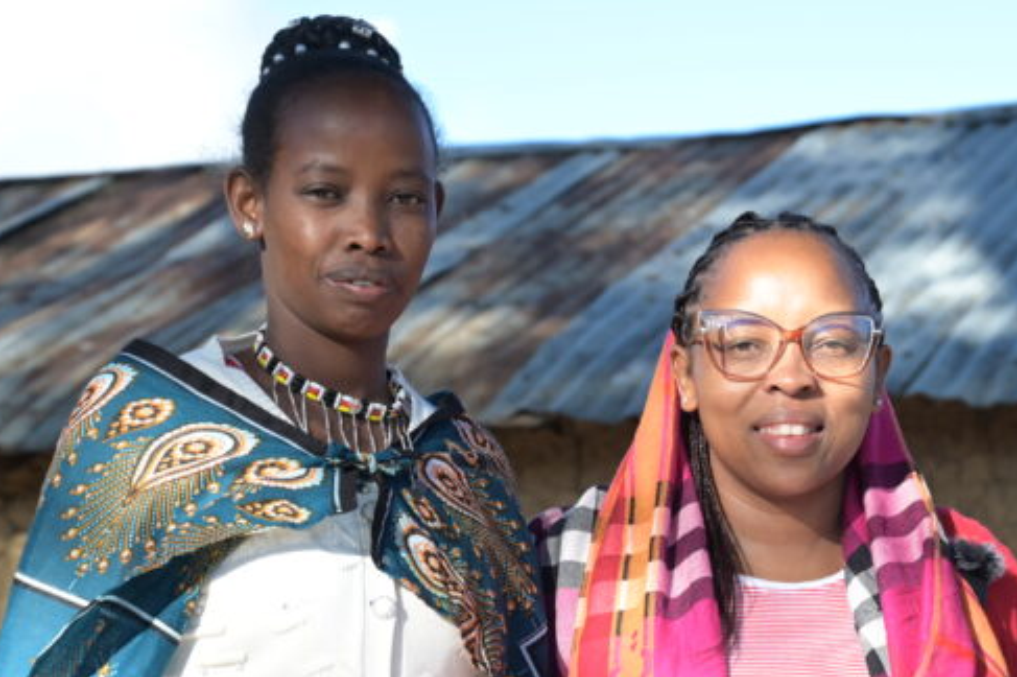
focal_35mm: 122
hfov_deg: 16.7
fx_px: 3444
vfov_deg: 11.1
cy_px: 656
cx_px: 804
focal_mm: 58
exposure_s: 1/500
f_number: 4.5
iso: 250
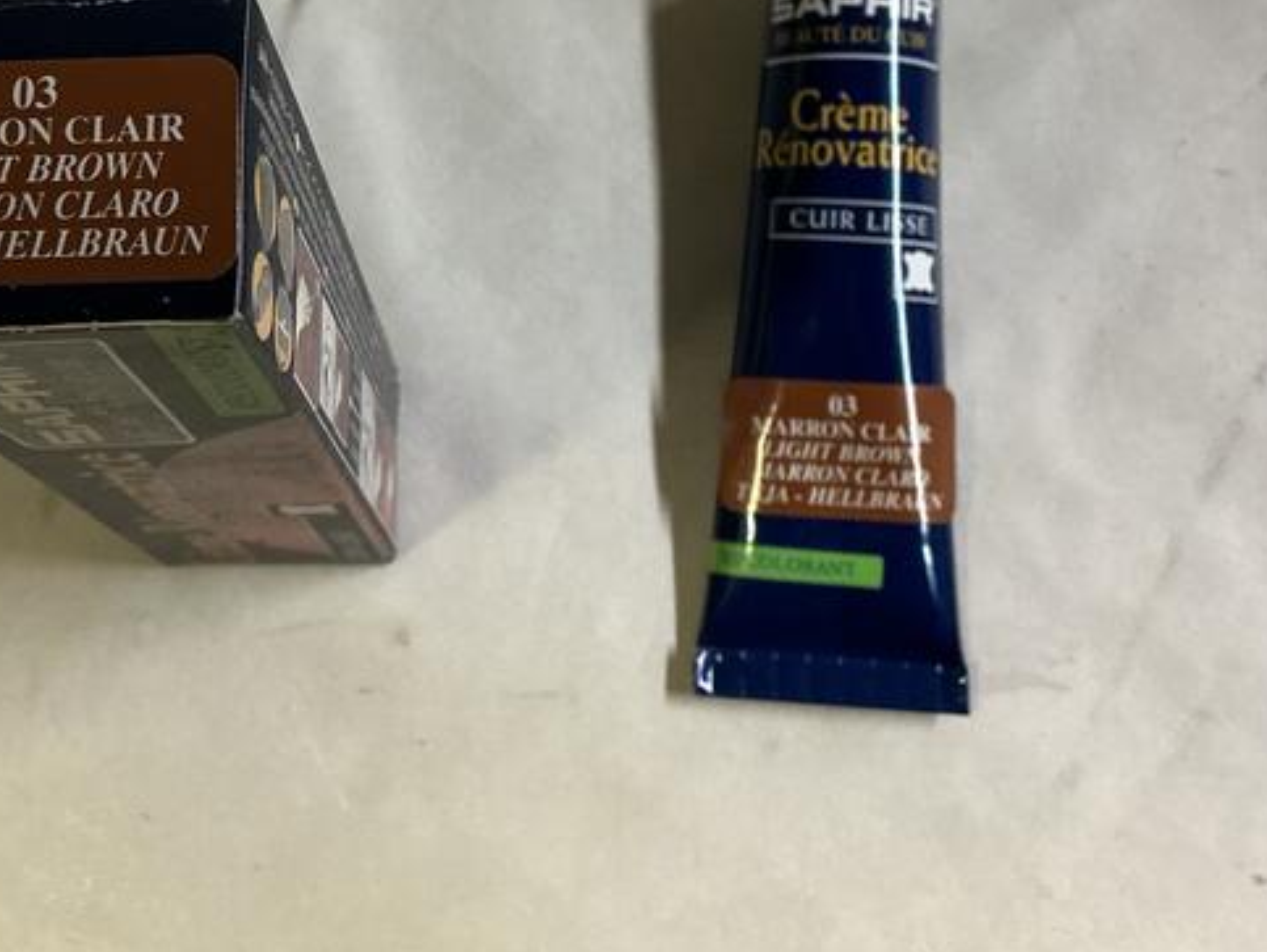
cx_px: 386
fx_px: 1978
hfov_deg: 35.0
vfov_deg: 26.6
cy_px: 211
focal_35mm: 54
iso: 125
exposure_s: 1/50
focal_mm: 3
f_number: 1.8
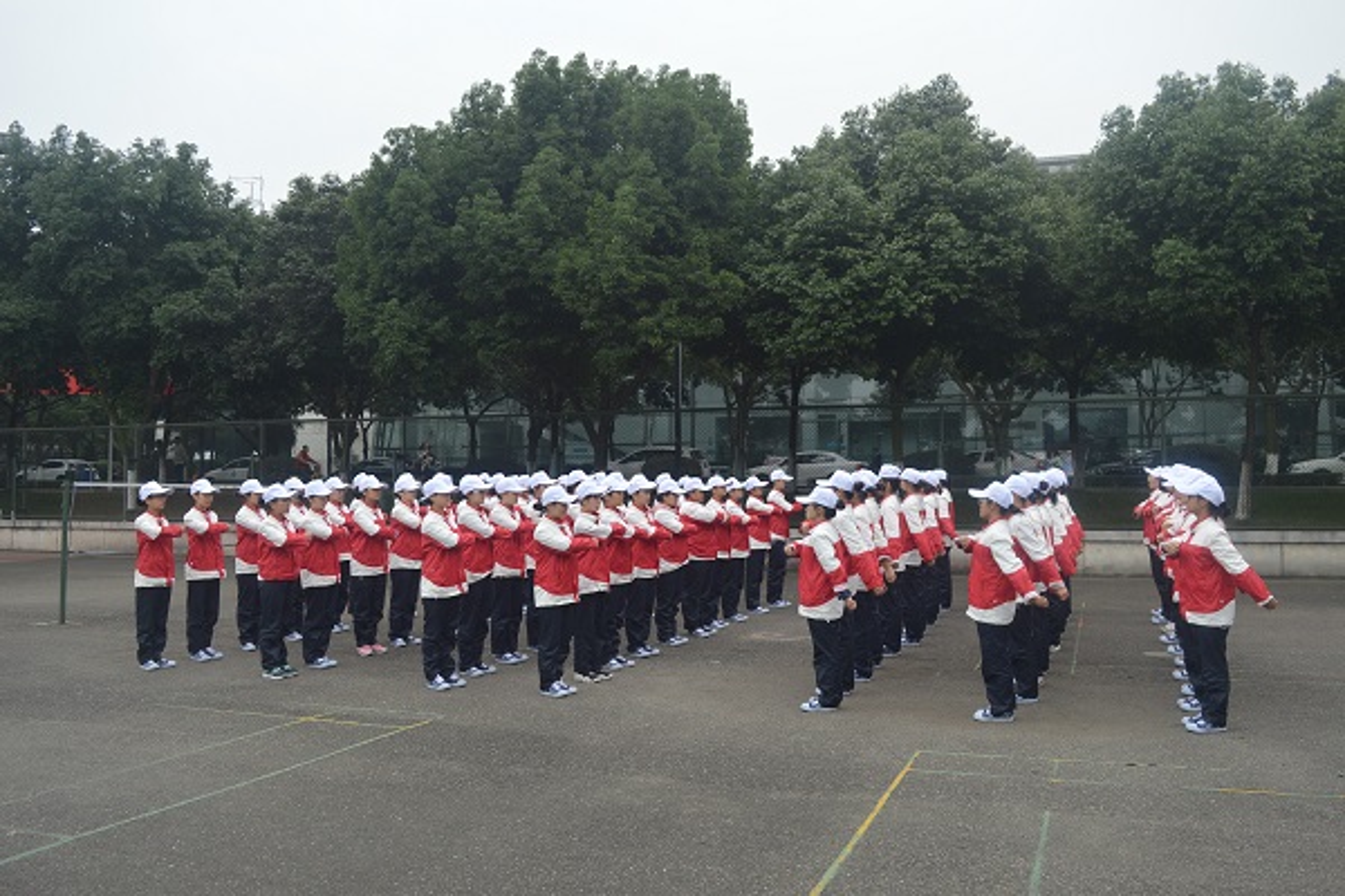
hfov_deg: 59.5
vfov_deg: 41.7
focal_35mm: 32
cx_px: 672
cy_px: 448
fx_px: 1177
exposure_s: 1/125
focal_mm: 21
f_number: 5.6
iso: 250
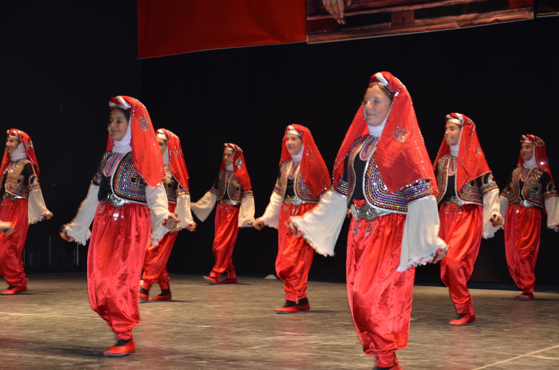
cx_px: 280
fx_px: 1441
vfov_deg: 14.6
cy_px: 185
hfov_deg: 22.0
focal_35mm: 93
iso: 800
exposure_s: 1/60
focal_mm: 62
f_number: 5.3
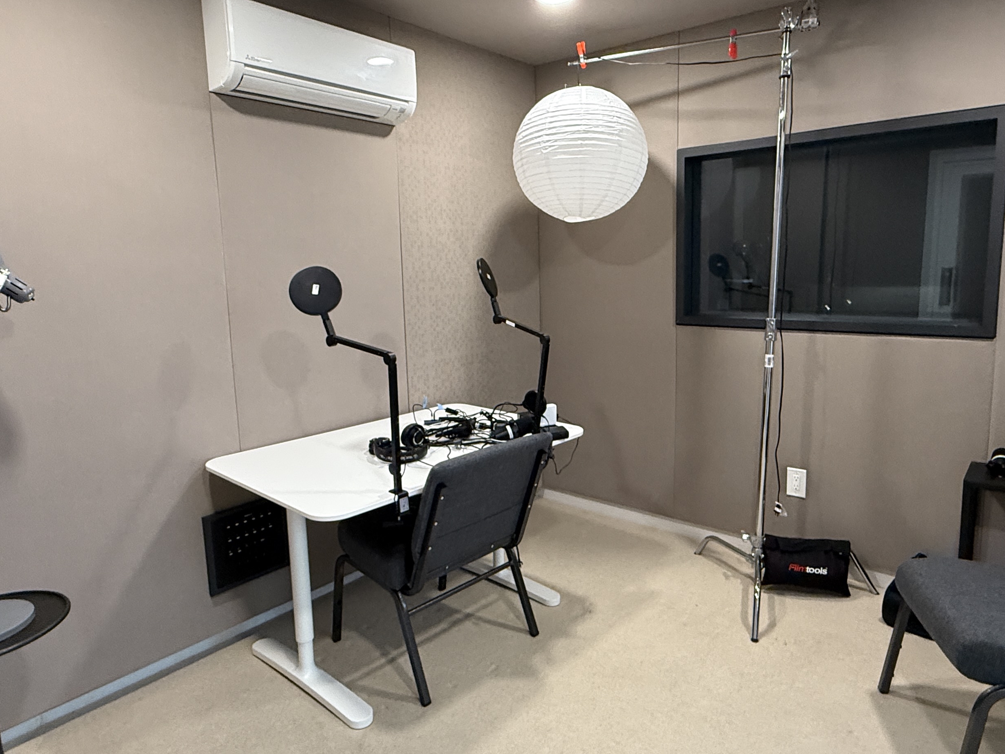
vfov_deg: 58.9
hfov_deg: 73.9
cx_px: 523
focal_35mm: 23
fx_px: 668
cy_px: 360
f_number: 2.2
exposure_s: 1/60
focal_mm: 2.22
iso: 400
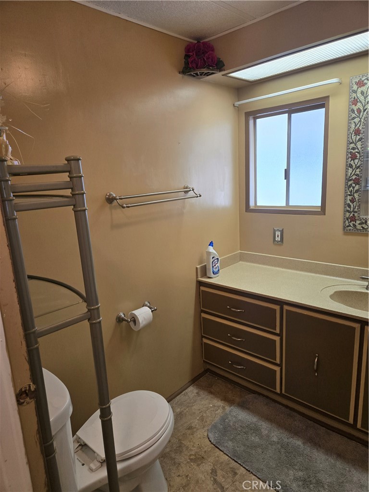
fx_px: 327
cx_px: 184
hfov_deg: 58.9
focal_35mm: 23
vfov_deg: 73.9
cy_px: 246
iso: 125
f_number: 1.8
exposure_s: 1/120
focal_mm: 5.4
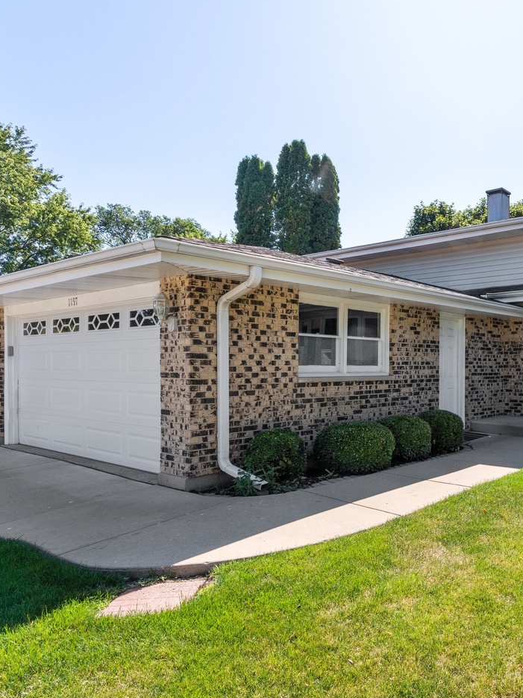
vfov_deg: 69.4
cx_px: 455
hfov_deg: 49.8
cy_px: 363
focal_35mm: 25
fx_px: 504
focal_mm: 10
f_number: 9
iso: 200
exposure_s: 1/500
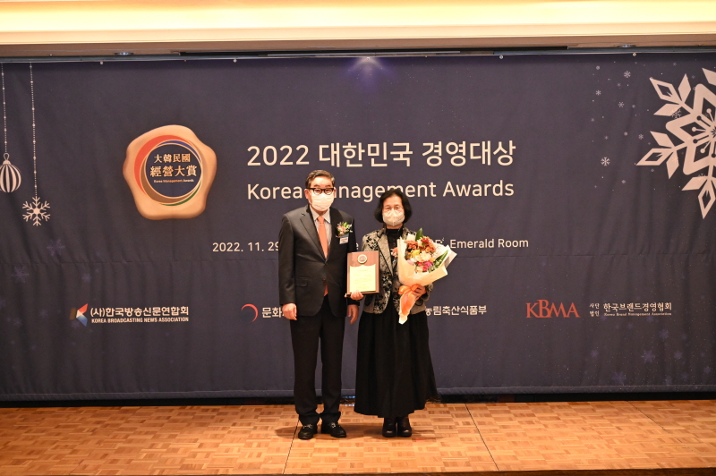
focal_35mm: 61
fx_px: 1212
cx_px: 358
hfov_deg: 32.9
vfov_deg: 22.2
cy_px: 238
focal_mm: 61
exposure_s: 1/125
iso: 8000
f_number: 4
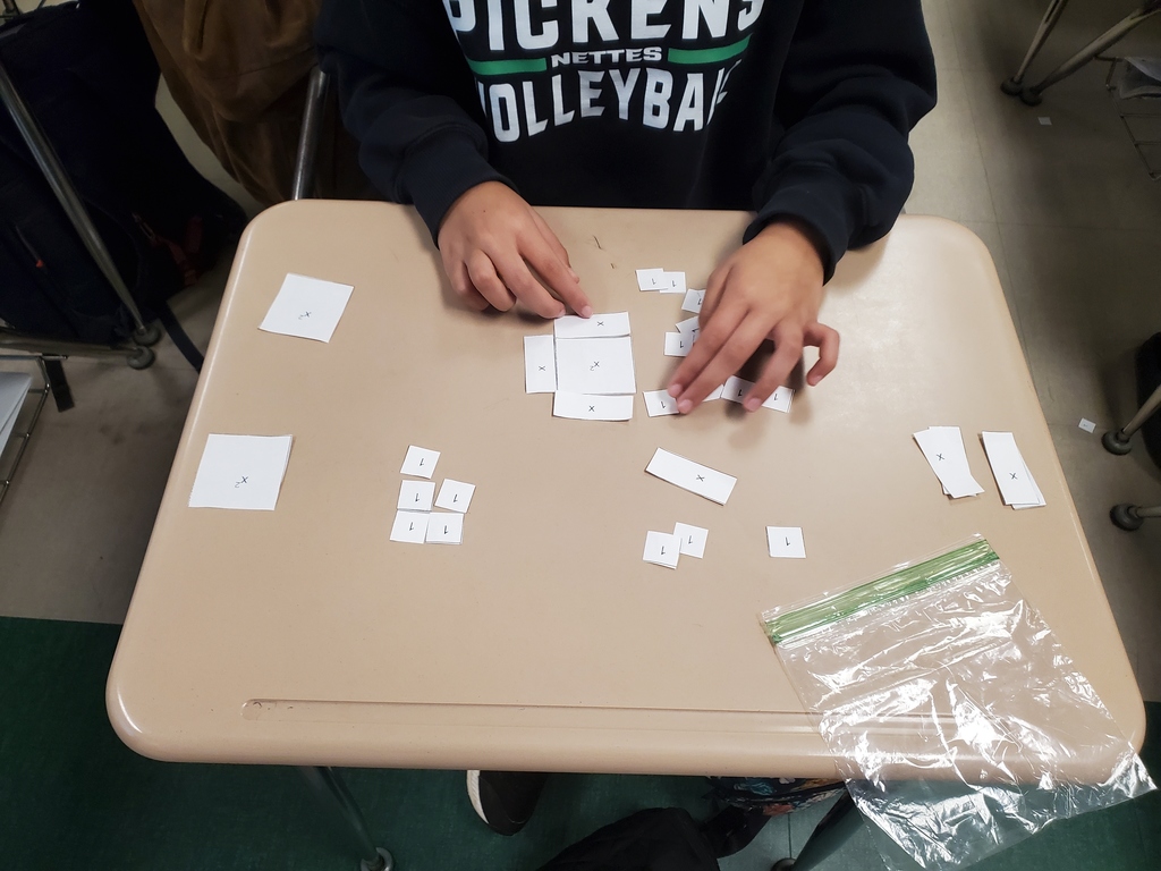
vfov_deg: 53.1
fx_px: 872
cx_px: 580
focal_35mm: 26
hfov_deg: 67.3
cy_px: 436
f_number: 2.4
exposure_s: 1/60
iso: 250
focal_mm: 4.3
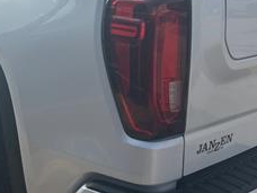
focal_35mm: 73
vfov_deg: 19.8
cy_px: 23
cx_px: 76
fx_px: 542
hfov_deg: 26.4
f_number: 1.5
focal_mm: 5.7
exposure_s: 1/5319
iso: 50
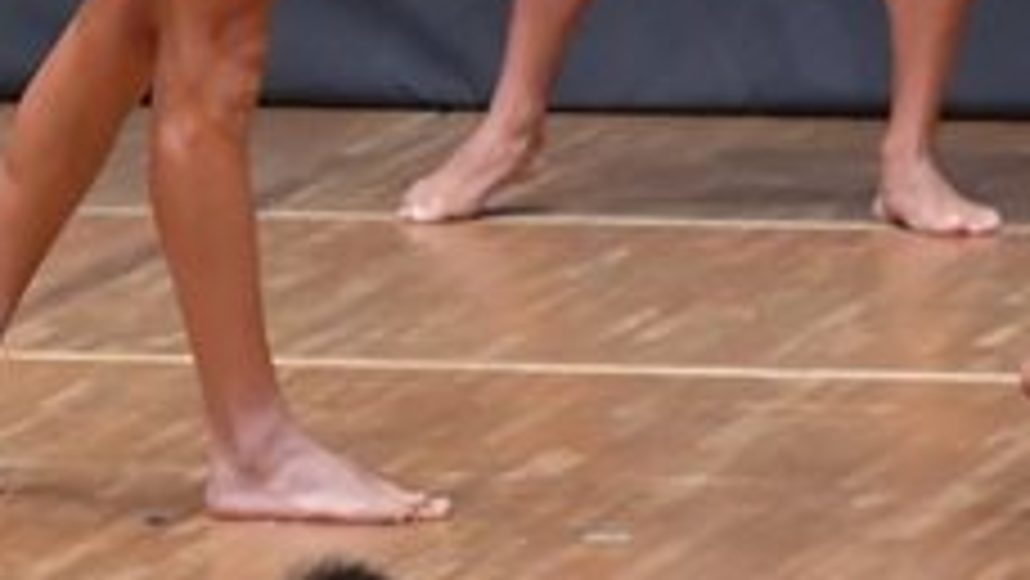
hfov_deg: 2.5
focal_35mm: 851
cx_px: -645
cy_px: -274
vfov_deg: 1.4
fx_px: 23250
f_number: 5.6
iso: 6400
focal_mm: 160
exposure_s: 1/400
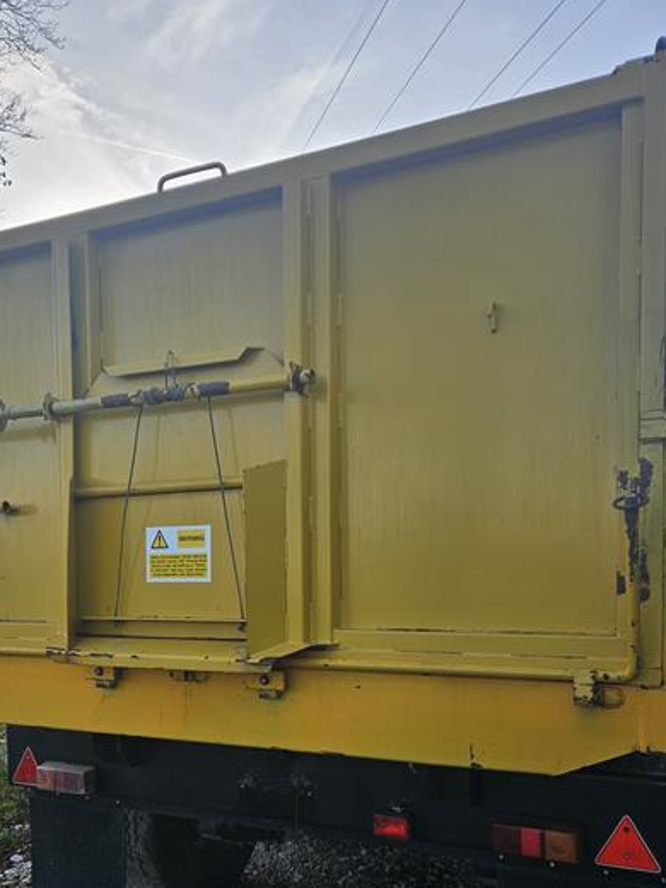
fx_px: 872
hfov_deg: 41.6
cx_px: 265
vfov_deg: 52.9
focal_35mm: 34
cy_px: 596
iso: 25
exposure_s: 1/547
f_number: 1.8
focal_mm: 5.4
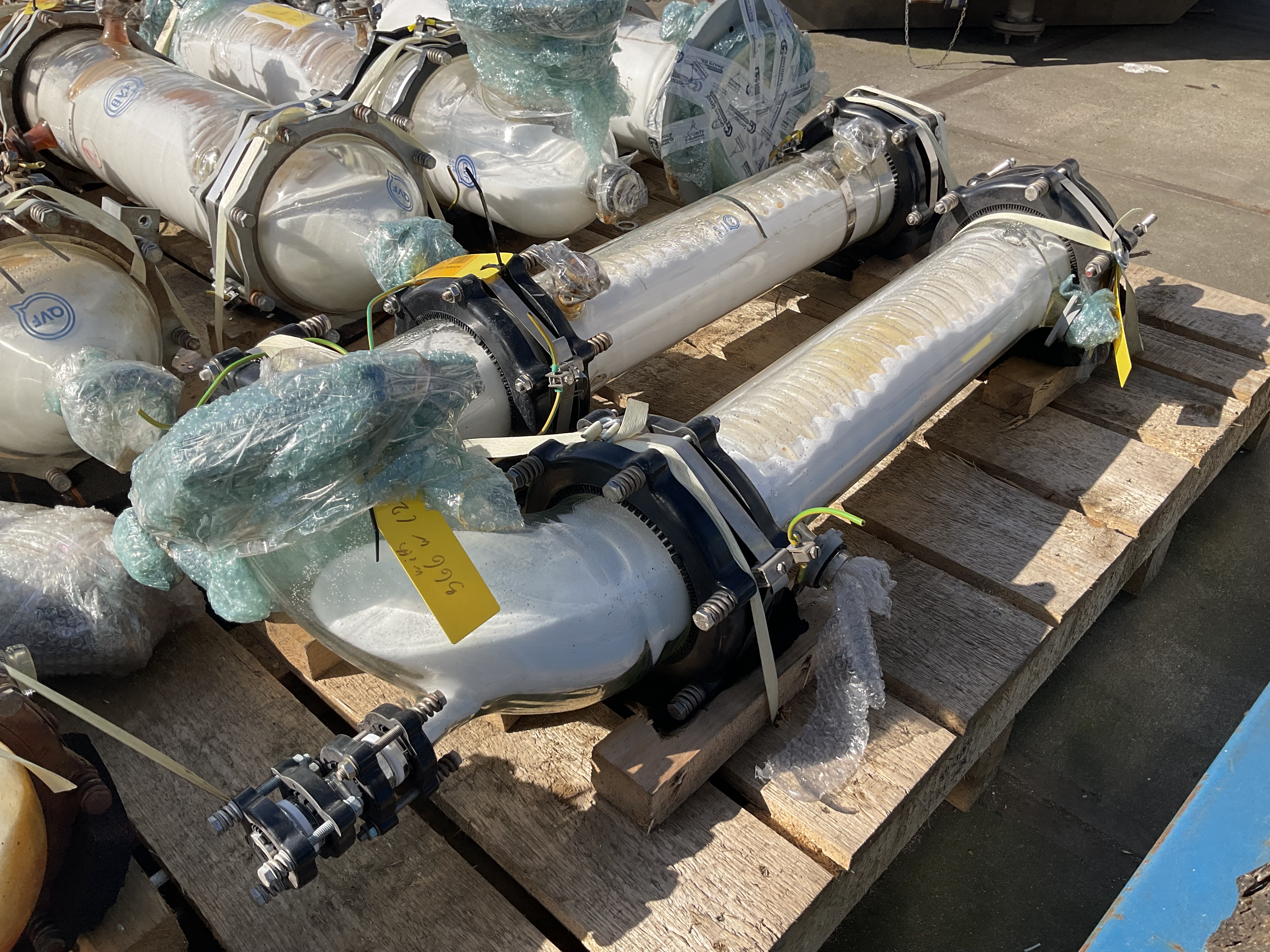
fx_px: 1064
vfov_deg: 48.2
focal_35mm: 29
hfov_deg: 61.7
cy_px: 476
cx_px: 635
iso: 25
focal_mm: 3
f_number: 1.8
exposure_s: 1/1626
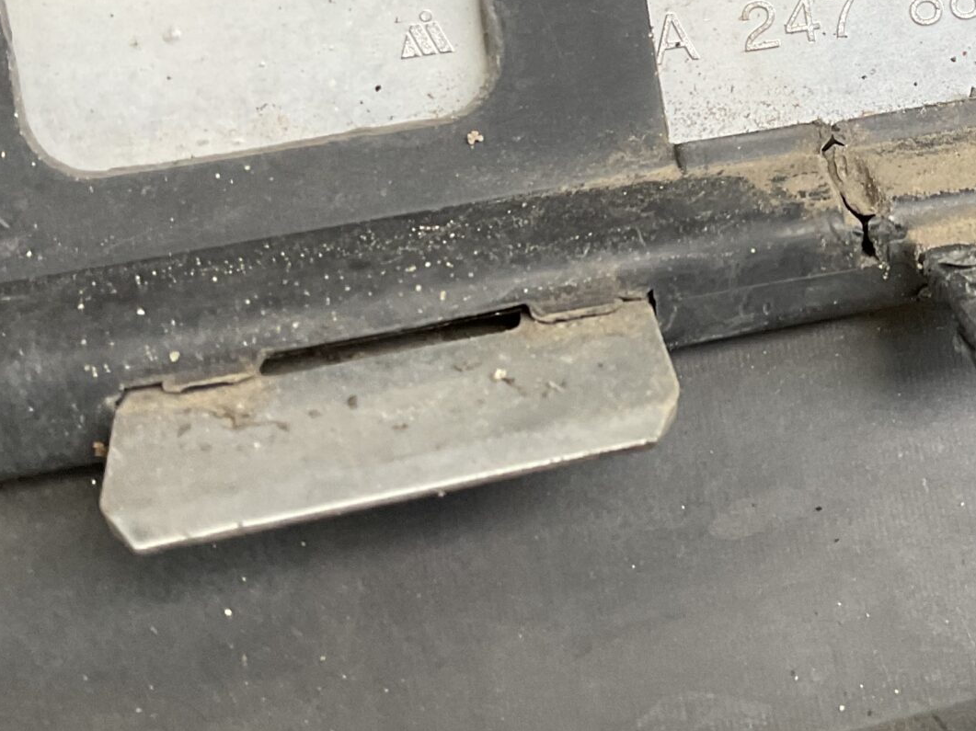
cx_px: 982
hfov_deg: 26.3
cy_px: -26
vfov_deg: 20.2
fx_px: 1973
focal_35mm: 70
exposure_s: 1/100
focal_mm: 3
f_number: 1.8
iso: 64
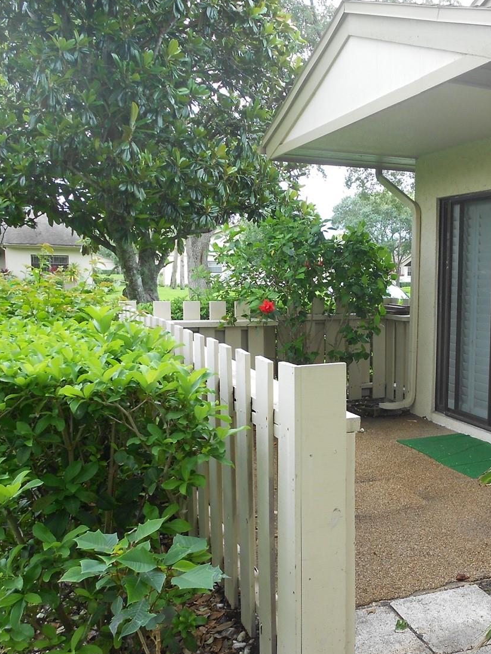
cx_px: 410
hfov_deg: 36.1
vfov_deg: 49.0
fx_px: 719
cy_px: 342
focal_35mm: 38
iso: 80
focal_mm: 4.6
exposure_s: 1/80
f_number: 3.2
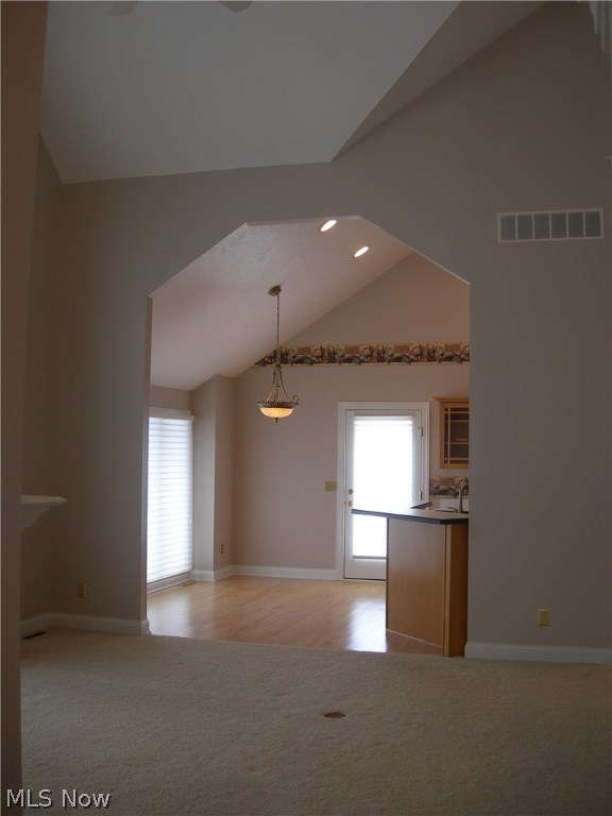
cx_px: 306
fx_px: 896
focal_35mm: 38
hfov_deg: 37.7
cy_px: 408
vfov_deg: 49.0
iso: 50
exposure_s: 1/32.8
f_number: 2.8
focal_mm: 7.8
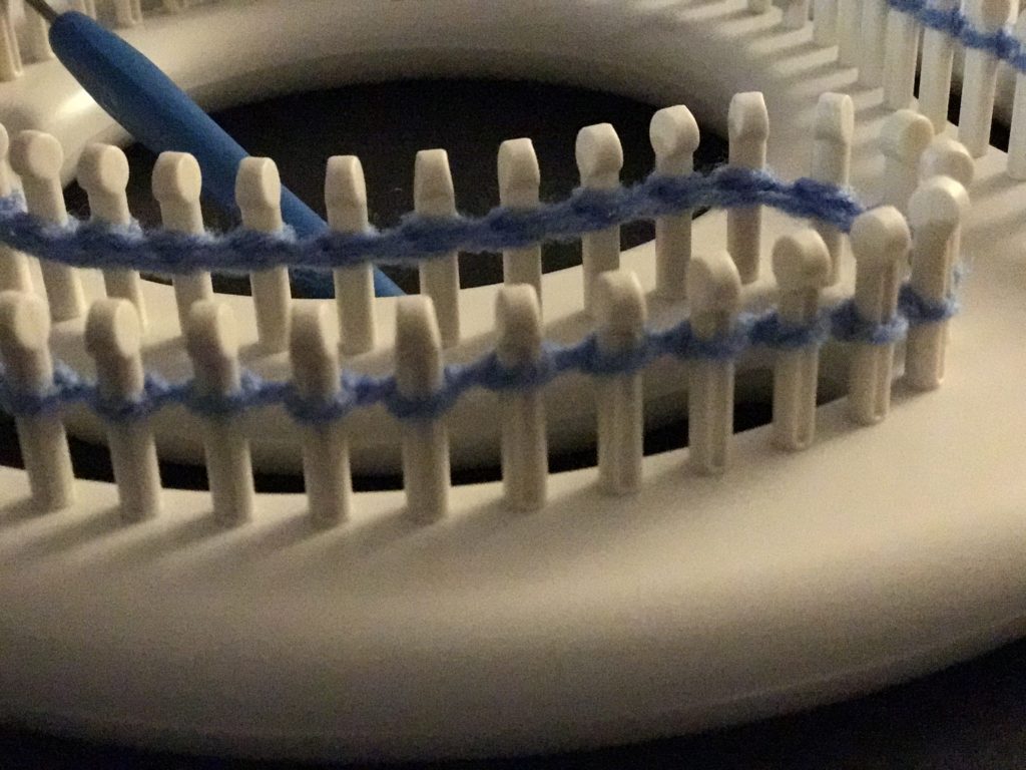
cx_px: 513
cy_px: 385
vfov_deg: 25.7
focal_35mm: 57
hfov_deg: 33.8
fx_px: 1689
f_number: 2.8
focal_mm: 6.6
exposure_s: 1/50
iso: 1250
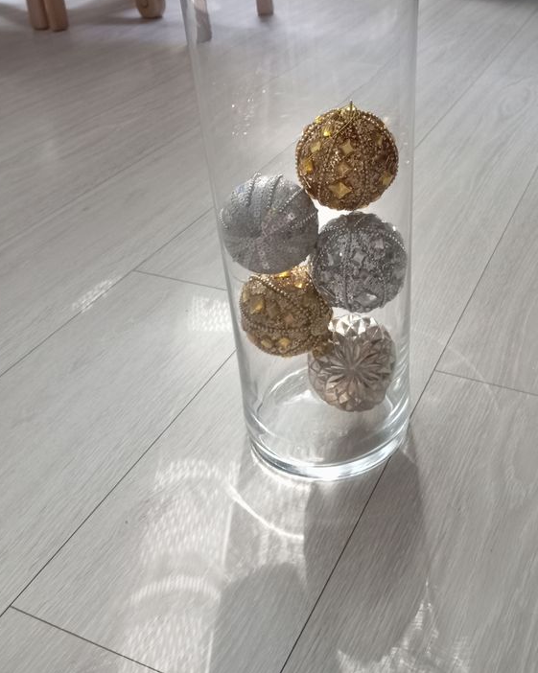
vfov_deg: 45.7
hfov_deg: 38.0
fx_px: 777
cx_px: 331
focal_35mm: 39
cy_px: 197
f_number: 1.8
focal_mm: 4.22
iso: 958
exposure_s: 1/33.3
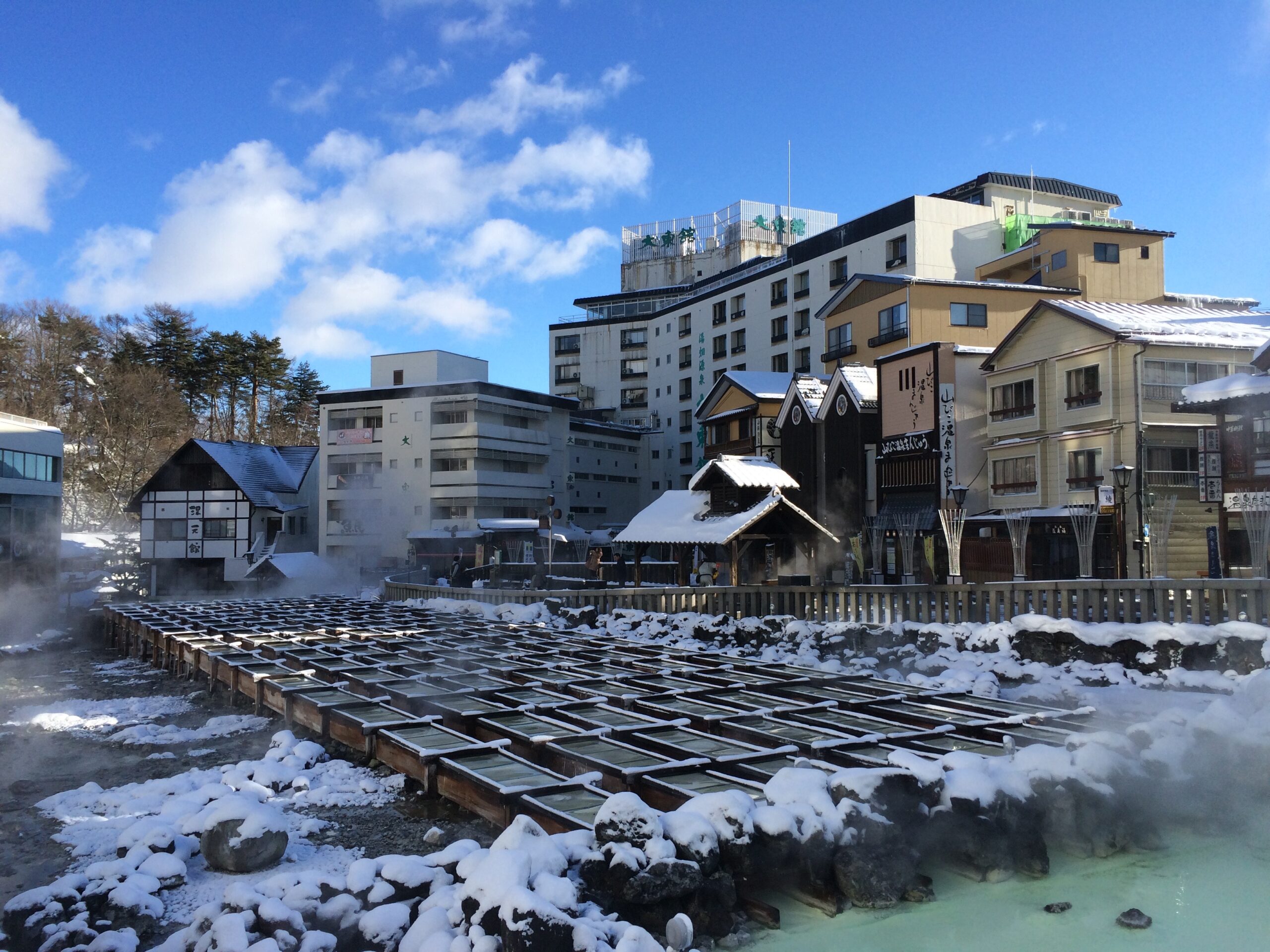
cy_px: 476
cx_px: 635
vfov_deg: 48.2
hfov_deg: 61.7
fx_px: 1064
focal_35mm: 29
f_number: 2.2
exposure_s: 1/1466
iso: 32
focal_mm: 4.15
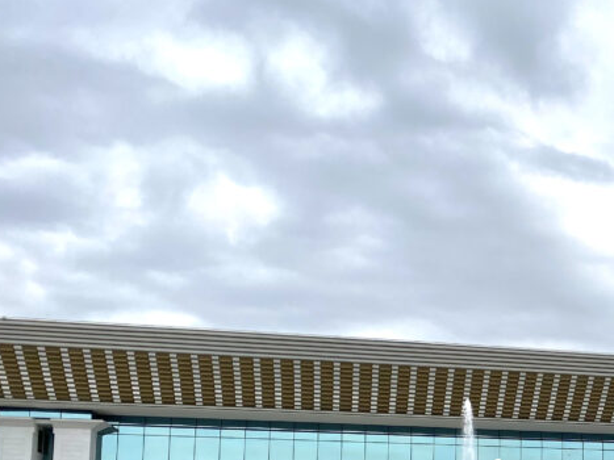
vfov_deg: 24.4
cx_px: 625
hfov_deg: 31.1
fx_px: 1011
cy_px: 469
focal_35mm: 57
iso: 32
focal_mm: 4.25
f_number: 1.8
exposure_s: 1/3497
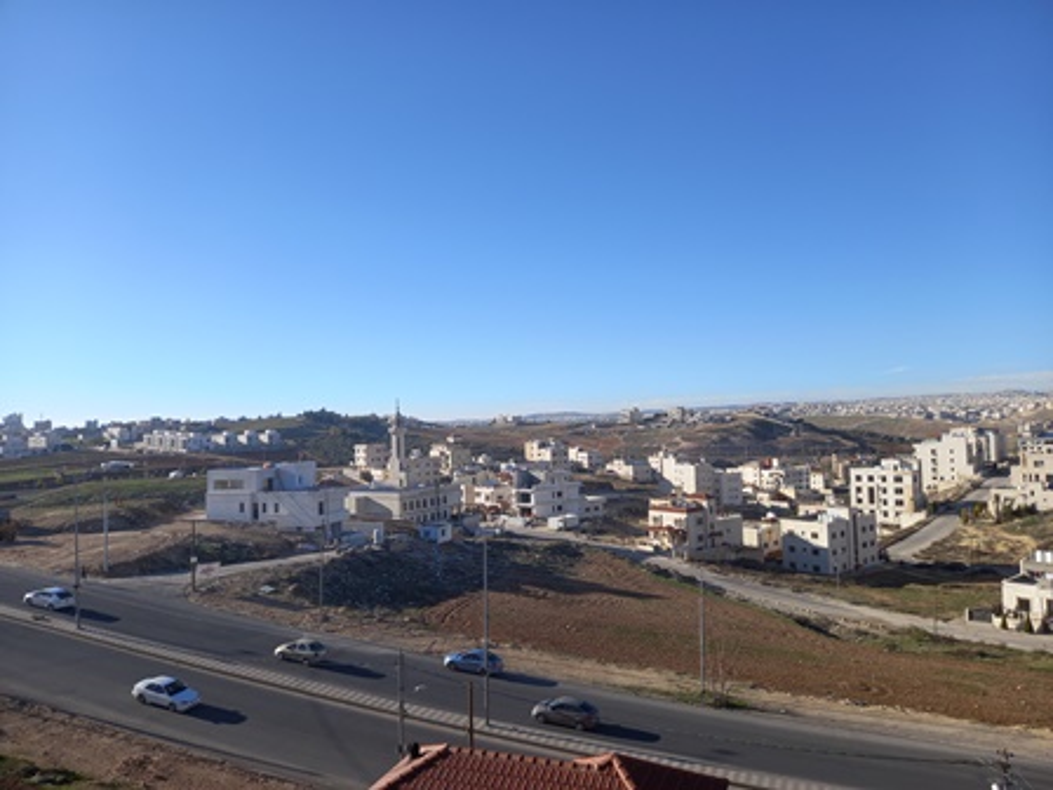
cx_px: 526
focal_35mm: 25
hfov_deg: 69.4
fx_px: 760
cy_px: 395
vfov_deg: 54.9
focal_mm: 4.6
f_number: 2
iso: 25
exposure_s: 1/698
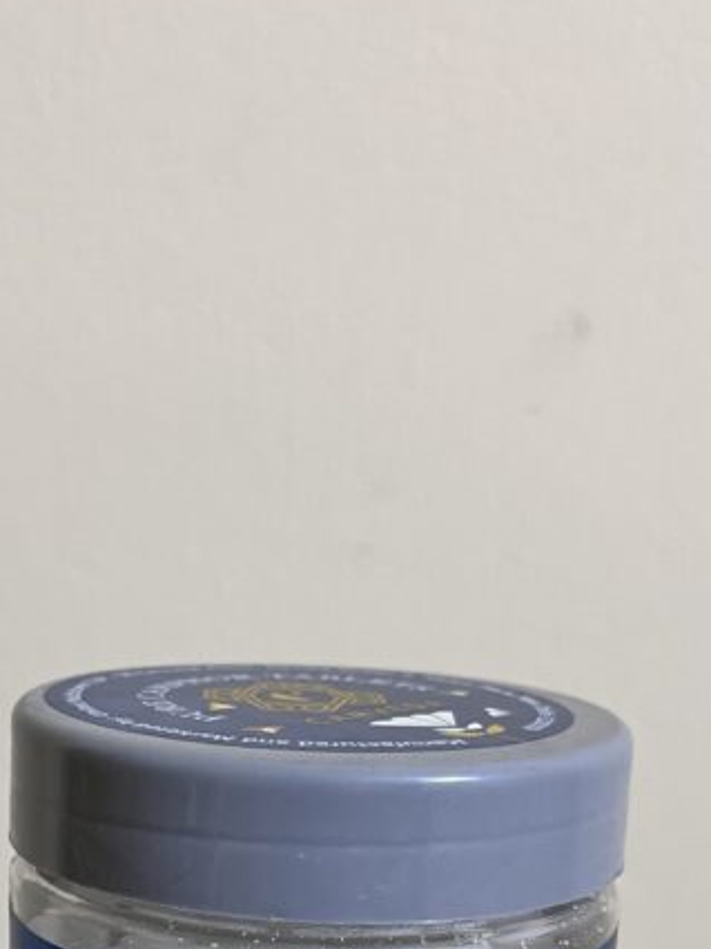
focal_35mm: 57
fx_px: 1563
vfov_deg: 31.7
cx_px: 263
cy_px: 908
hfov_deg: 25.6
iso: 160
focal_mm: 5.1
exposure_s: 1/50
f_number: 1.6
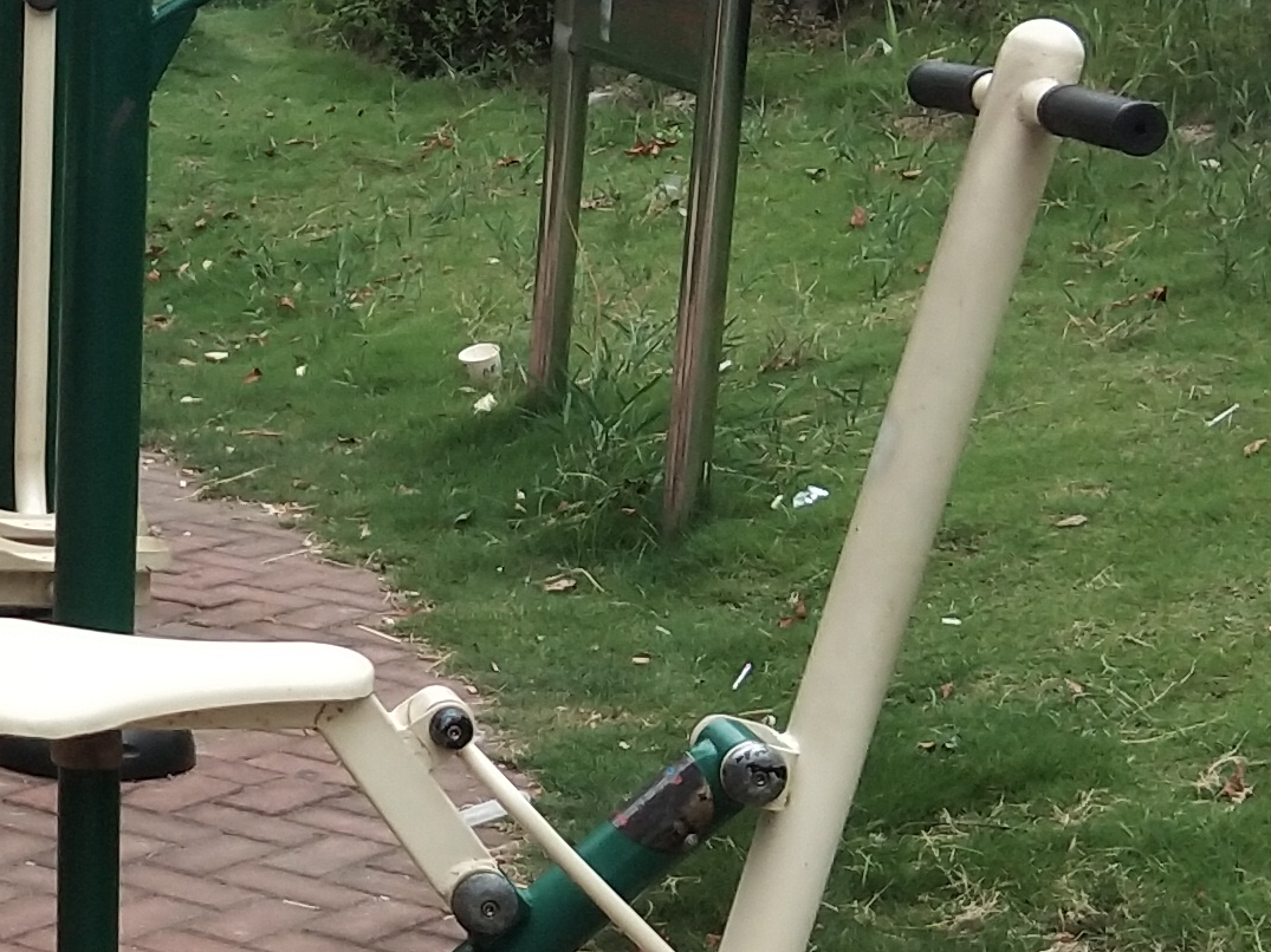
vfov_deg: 12.3
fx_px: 4406
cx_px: -283
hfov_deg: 15.8
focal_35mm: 120
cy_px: 366
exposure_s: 1/622
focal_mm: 3.69
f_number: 2.2
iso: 50
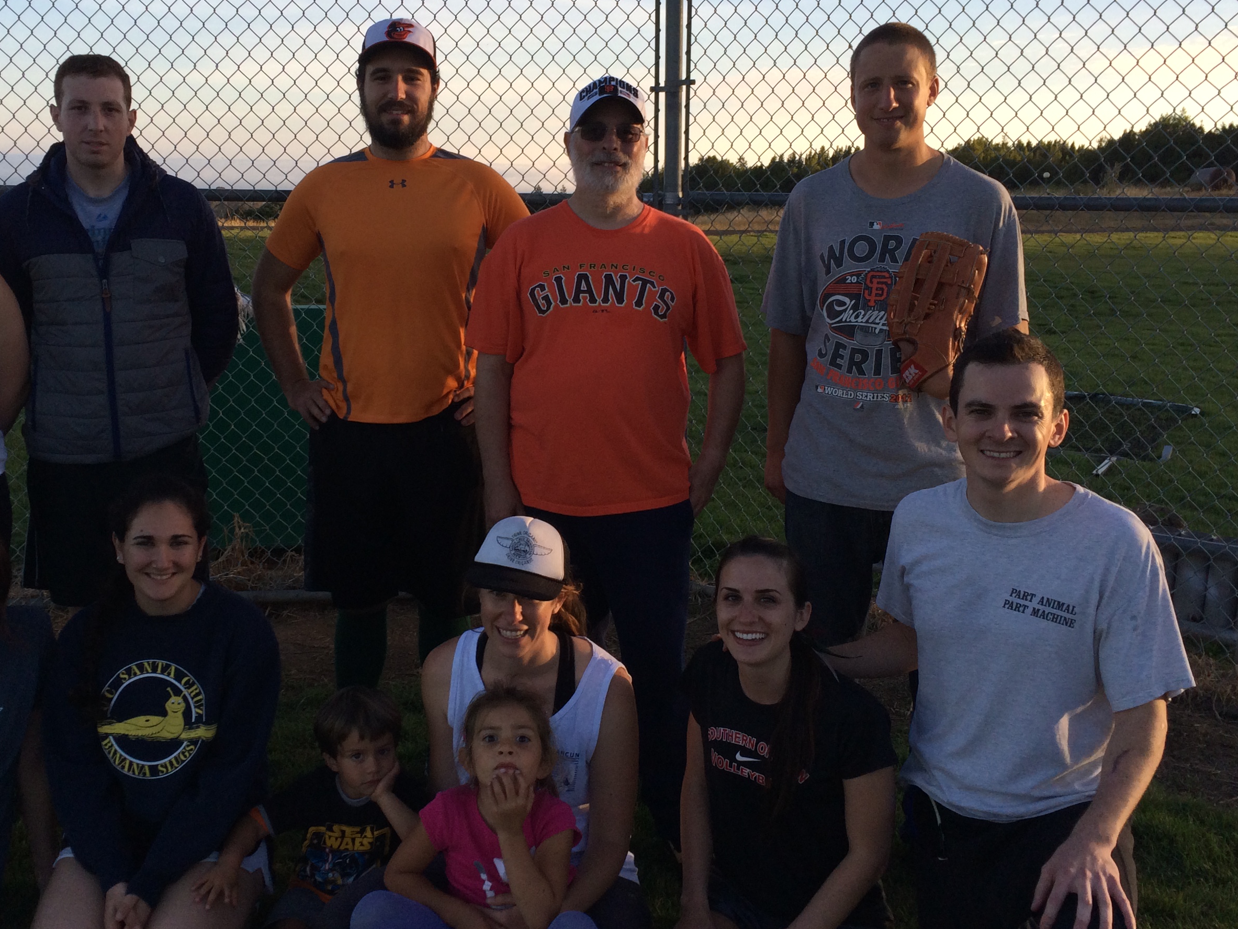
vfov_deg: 36.0
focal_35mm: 40
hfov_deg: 46.5
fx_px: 1431
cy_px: 452
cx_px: 492
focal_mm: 4.15
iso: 32
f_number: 2.2
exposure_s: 1/622
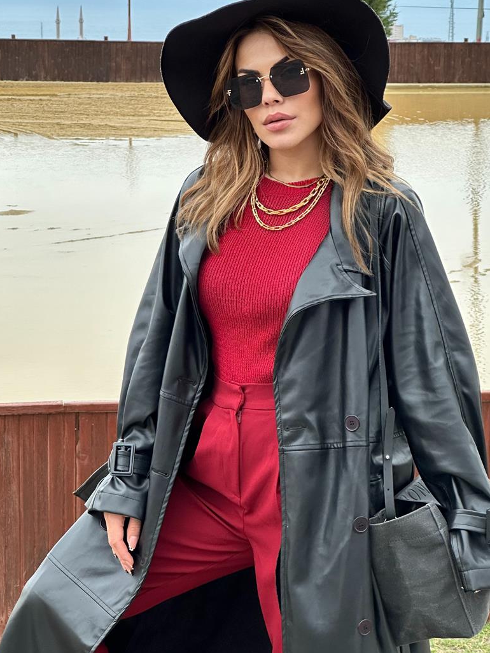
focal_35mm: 100
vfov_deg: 19.6
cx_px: 270
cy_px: 341
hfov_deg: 14.8
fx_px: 1887
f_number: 2.8
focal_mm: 9
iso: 50
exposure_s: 1/99
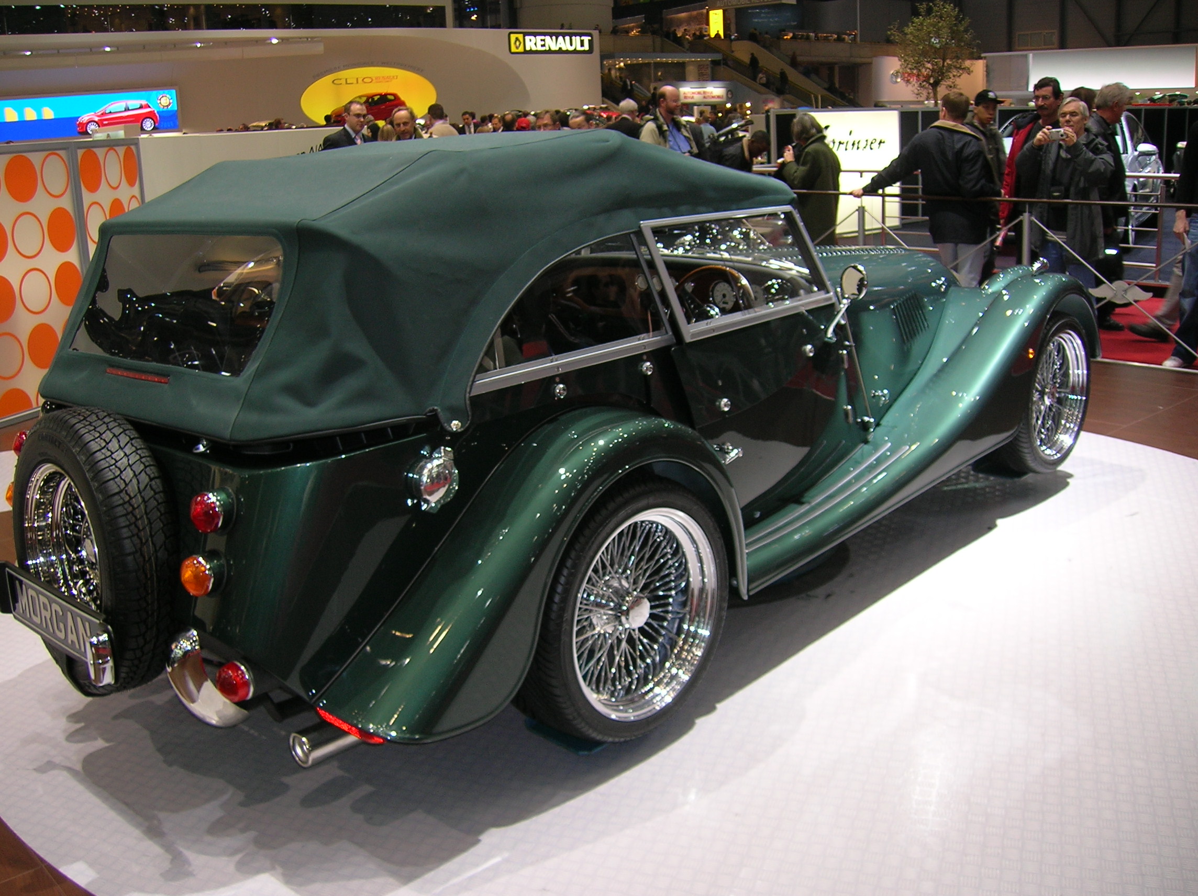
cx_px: 599
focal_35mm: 34
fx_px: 1176
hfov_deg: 54.0
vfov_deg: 41.7
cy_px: 448
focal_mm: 5.7
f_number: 2.9
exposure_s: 1/30
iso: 50
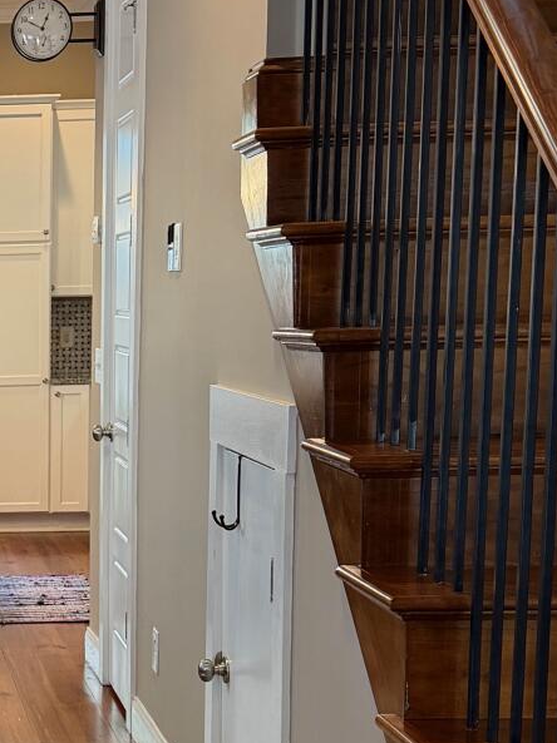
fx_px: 1740
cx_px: -184
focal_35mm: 81
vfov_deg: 23.8
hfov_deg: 17.0
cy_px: 580
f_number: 1.78
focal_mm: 6.76
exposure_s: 1/60
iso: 250
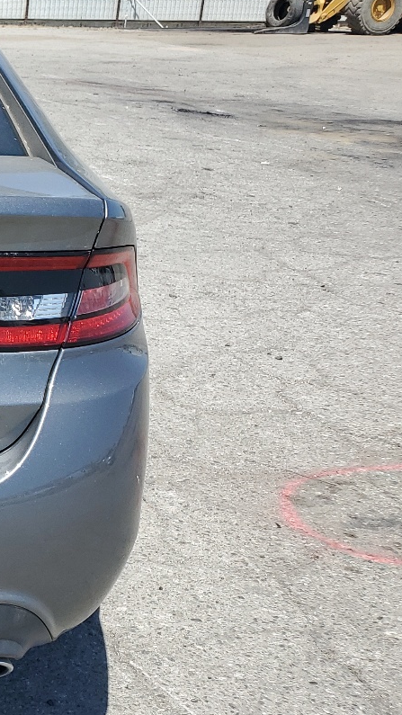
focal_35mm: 57
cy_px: 343
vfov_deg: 36.6
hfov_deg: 17.4
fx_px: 1081
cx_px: -308
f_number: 1.5
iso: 50
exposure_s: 1/2500
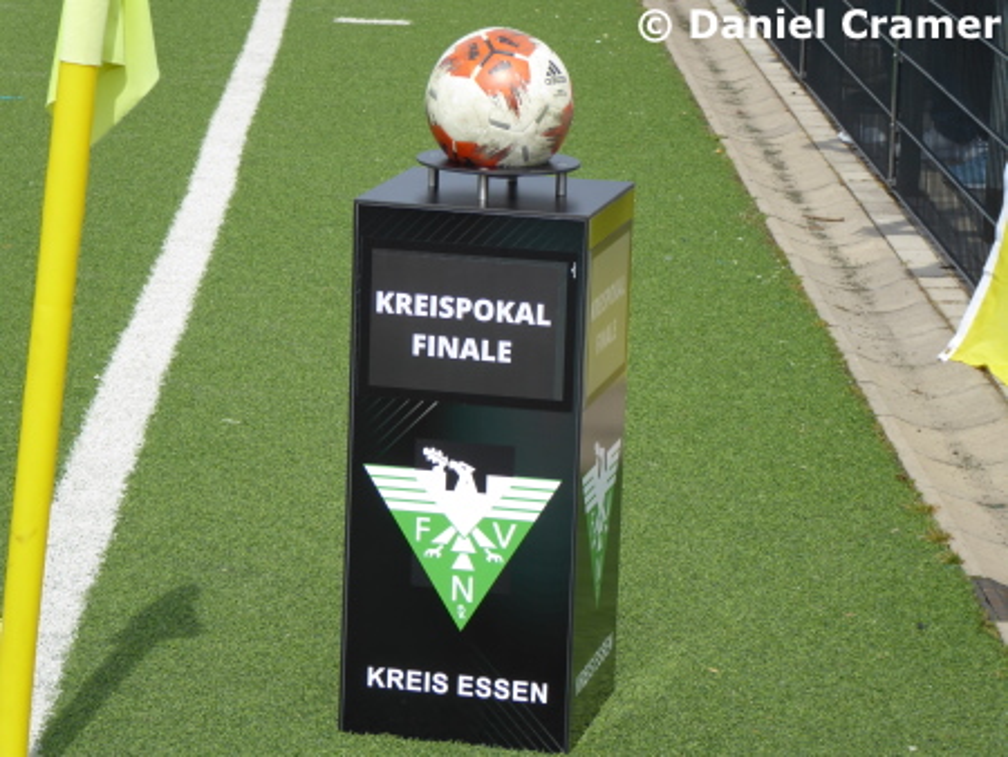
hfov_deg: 15.9
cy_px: 378
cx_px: 504
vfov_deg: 12.0
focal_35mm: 124
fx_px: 3613
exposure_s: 1/320
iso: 80
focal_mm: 22.3
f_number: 5.2
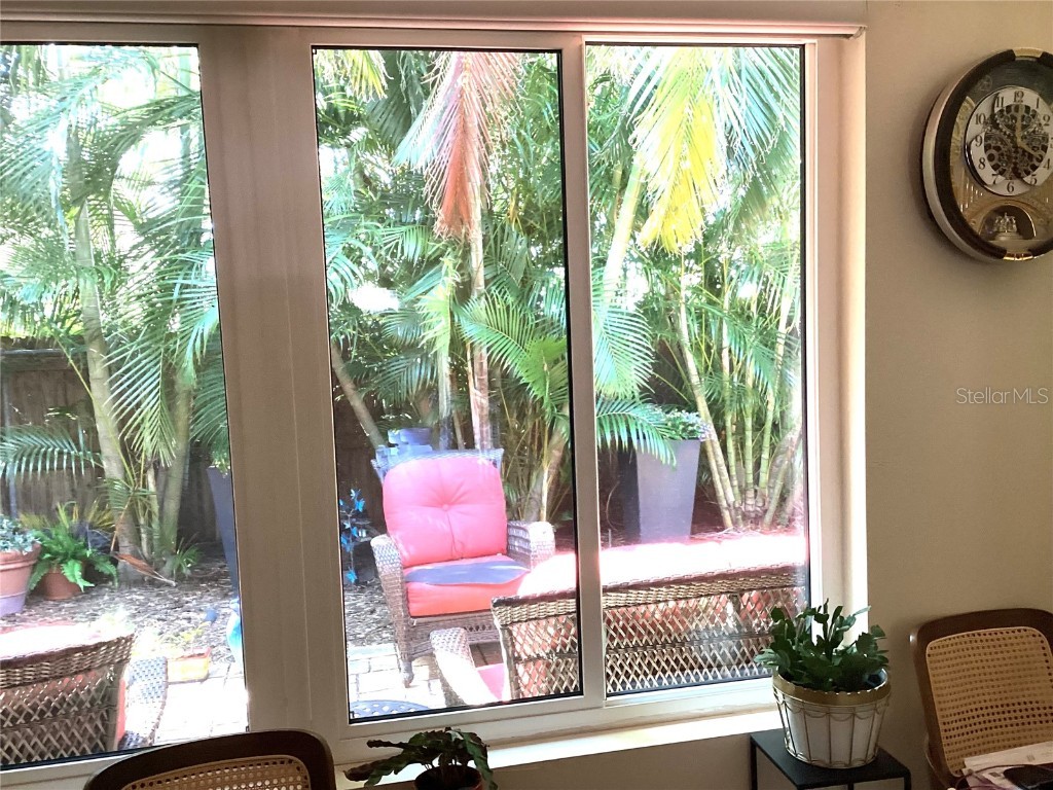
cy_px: 395
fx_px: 943
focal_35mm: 31
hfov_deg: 58.4
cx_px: 526
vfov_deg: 45.4
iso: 200
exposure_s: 1/60
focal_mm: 3.3
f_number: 2.4
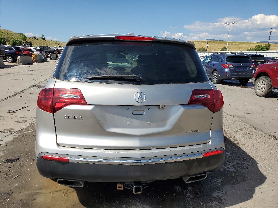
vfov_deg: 53.1
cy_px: 104
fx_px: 209
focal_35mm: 26
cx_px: 139
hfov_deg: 67.3
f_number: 1.5
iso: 50
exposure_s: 1/5000
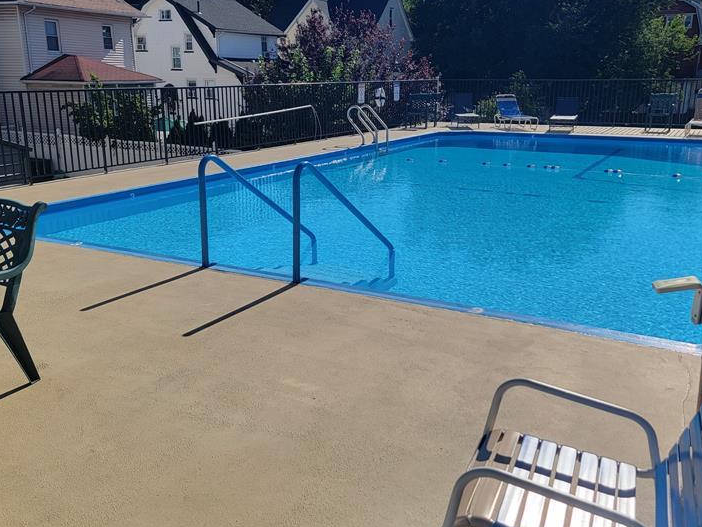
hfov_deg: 52.6
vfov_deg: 40.7
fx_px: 710
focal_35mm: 35
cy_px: 248
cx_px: 348
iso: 16
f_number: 1.8
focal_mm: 6.7
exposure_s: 1/1186
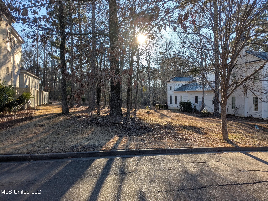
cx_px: 134
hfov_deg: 65.3
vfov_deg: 51.4
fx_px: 209
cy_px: 100
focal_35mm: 27
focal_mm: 4.38
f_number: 1.73
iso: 47
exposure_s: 1/1114
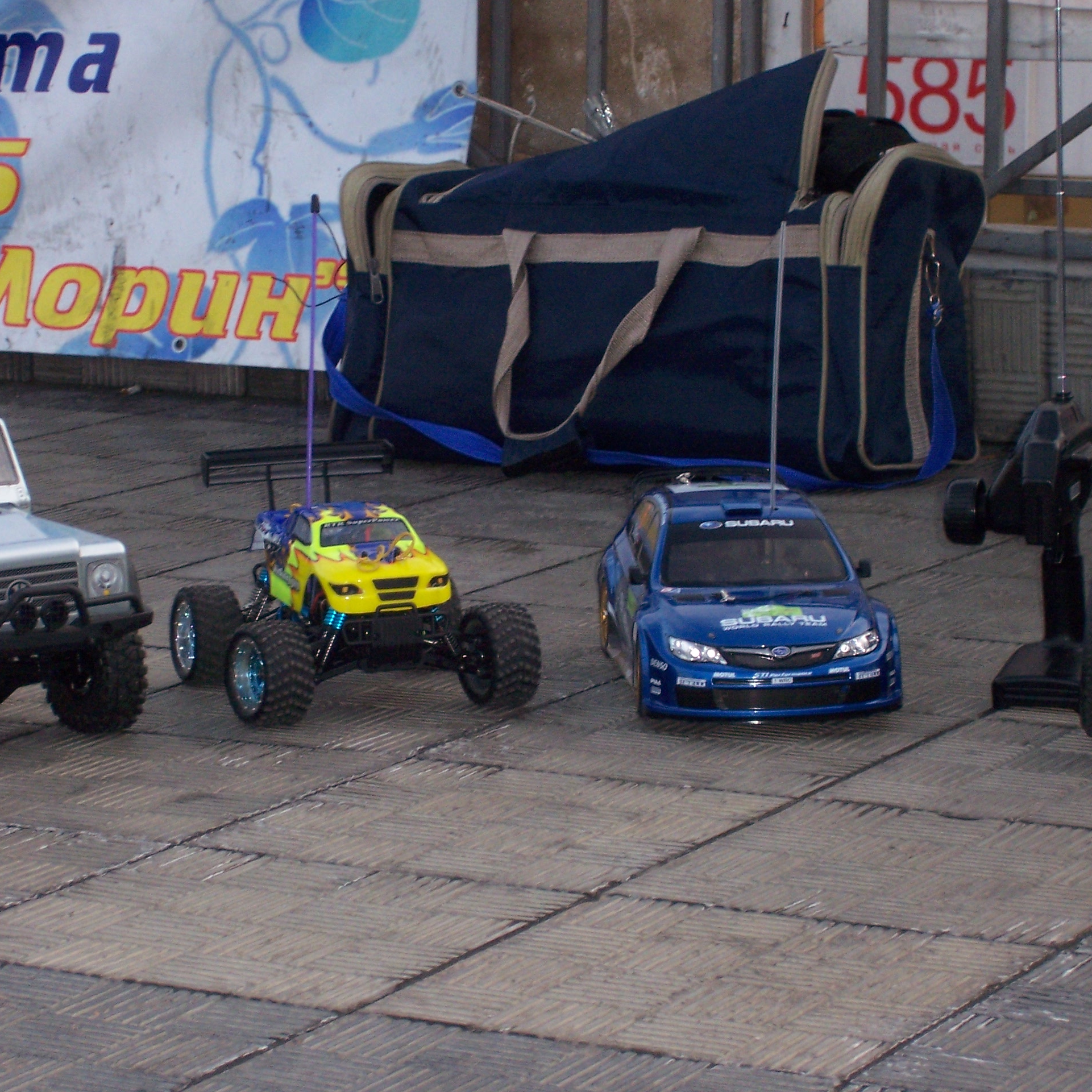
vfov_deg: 13.6
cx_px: 397
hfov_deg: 13.6
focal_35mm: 128
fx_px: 4568
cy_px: 549
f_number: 4.8
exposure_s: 1/125
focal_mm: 18.6
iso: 200
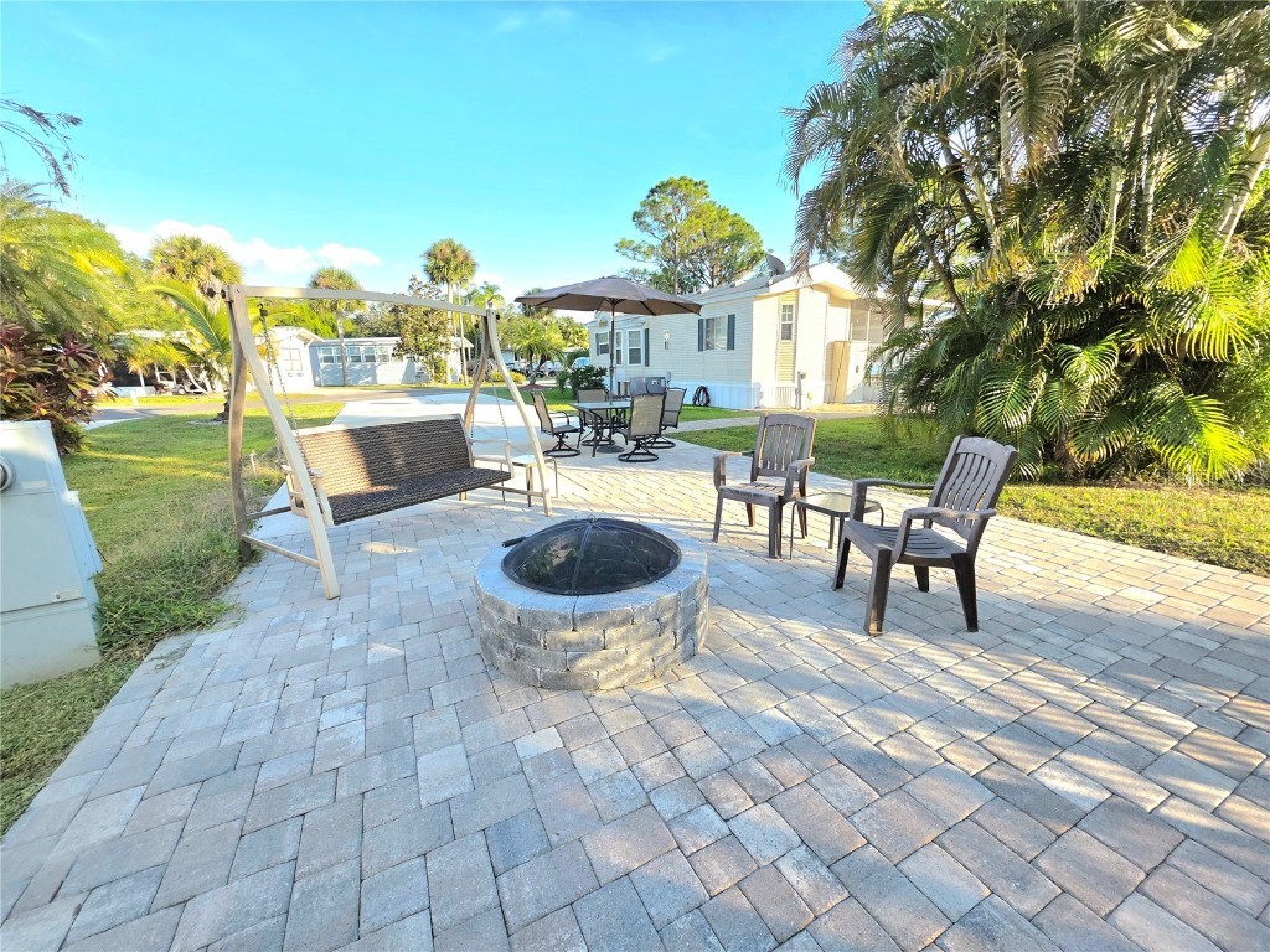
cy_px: 476
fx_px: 477
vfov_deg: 89.9
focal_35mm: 13
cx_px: 635
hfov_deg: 106.2
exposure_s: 1/909
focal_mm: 2.2
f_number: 1.9
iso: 40
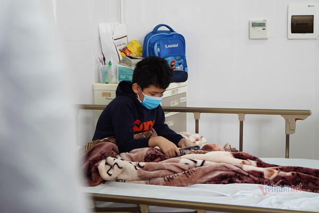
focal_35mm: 69
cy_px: 106
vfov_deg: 19.7
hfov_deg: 29.2
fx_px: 611
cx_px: 160
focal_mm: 46
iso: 1250
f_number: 2.8
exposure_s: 1/100
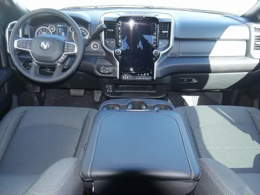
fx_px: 210
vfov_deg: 49.8
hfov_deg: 63.4
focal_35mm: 28
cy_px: 98
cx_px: 130
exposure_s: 1/60
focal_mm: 14
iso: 500
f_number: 5
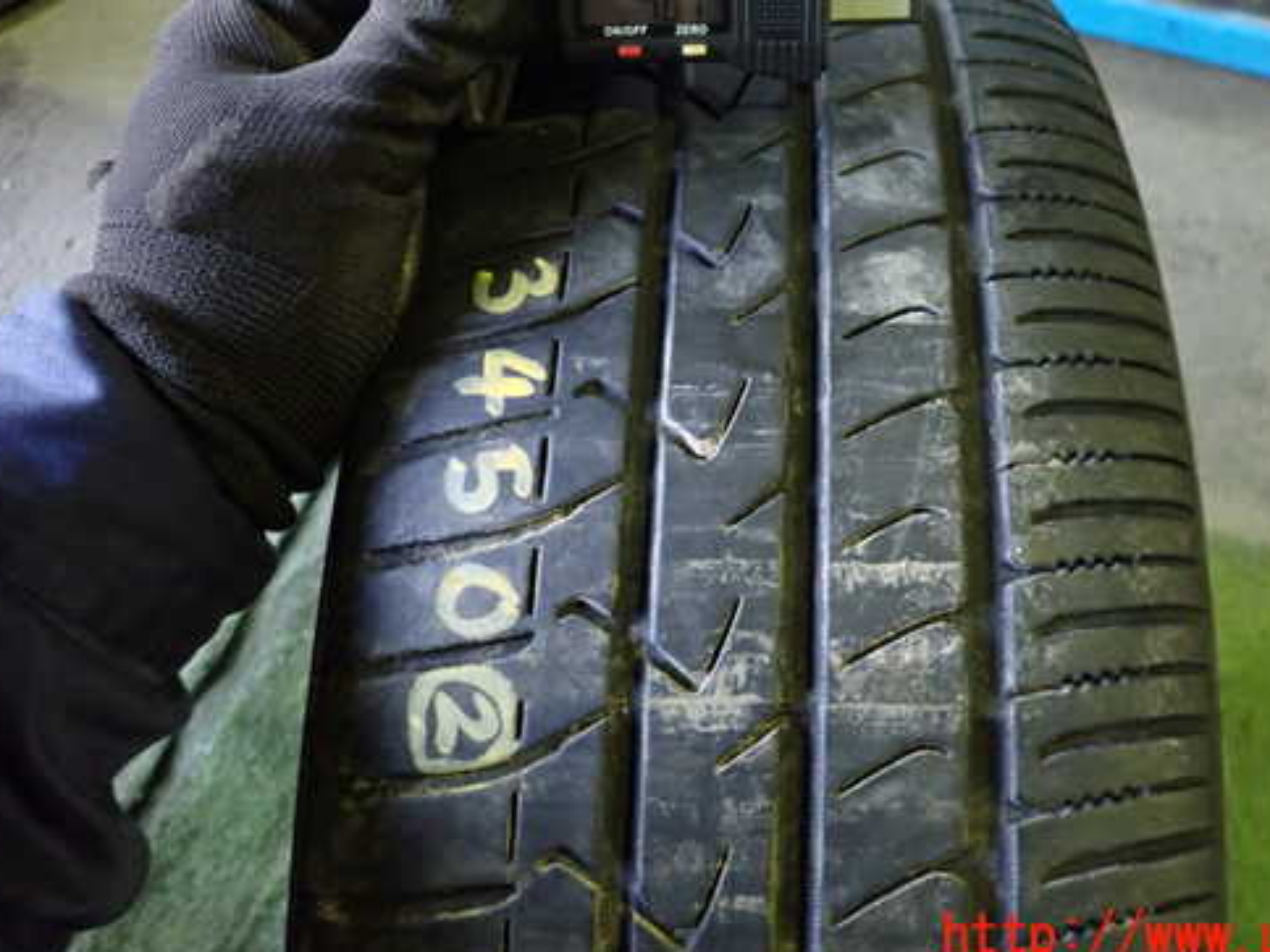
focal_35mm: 31
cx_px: 748
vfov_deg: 45.2
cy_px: 380
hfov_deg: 58.0
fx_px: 1137
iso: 800
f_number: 2
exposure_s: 1/25
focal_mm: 4.5
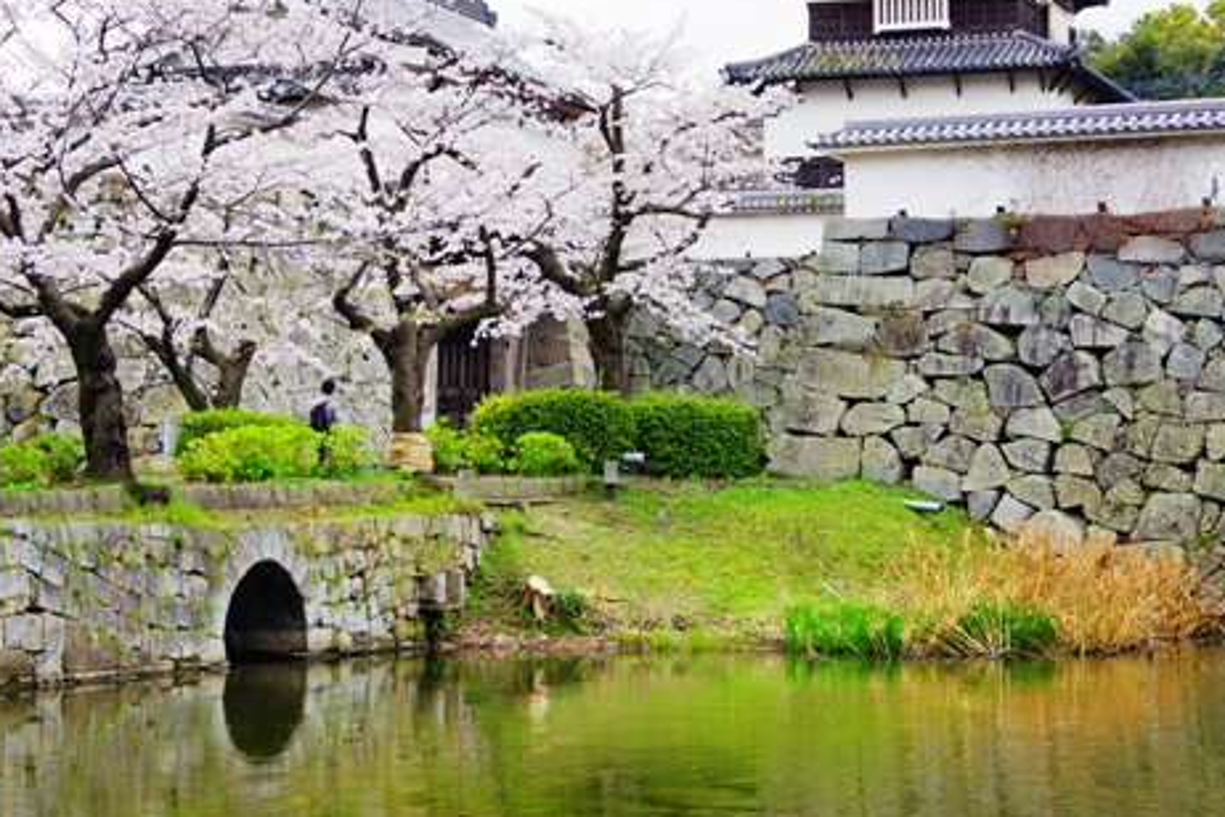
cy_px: 300
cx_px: 554
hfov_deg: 23.2
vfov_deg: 15.6
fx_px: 2982
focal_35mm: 88
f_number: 5.6
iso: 100
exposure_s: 1/320
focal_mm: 45
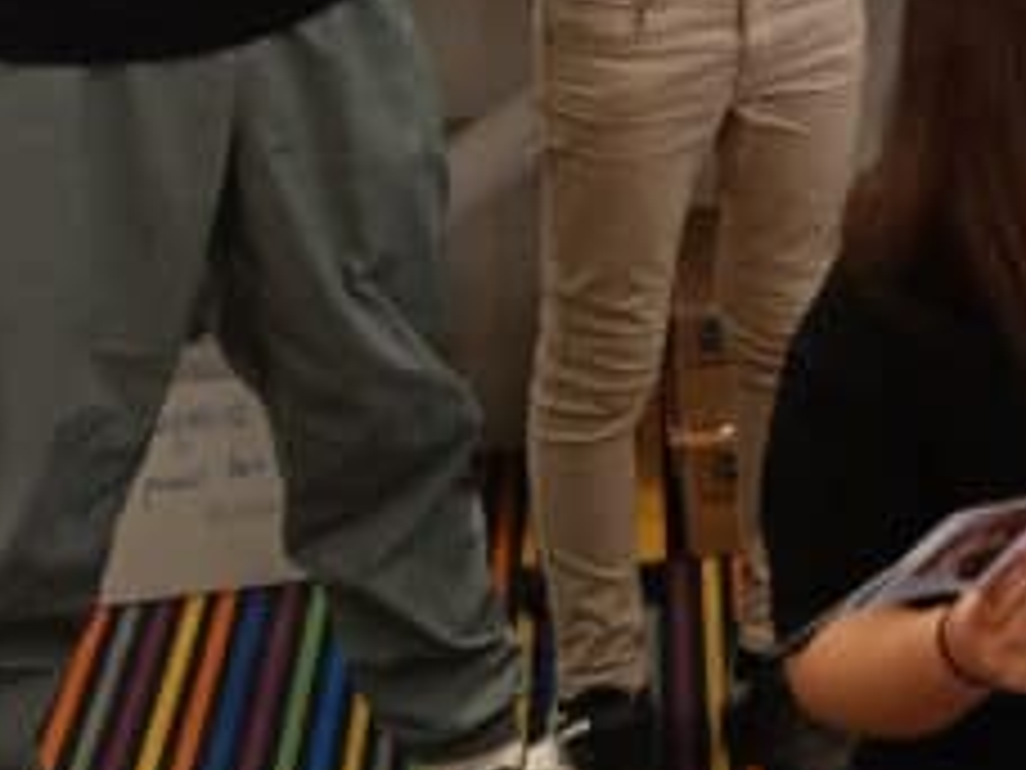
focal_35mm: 108
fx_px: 3201
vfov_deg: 13.2
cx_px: 1926
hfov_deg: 15.3
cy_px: -243
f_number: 1.88
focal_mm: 5.59
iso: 416
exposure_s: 1/101
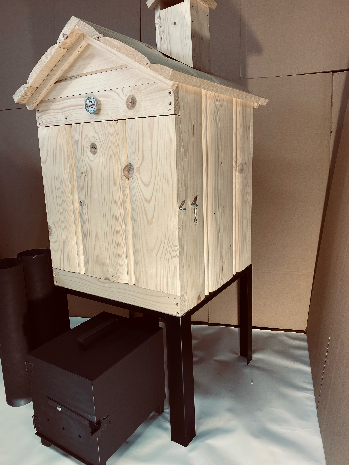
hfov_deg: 53.1
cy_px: 232
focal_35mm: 26
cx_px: 174
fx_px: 350
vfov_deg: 67.3
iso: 64
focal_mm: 4.25
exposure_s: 1/100
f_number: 1.8
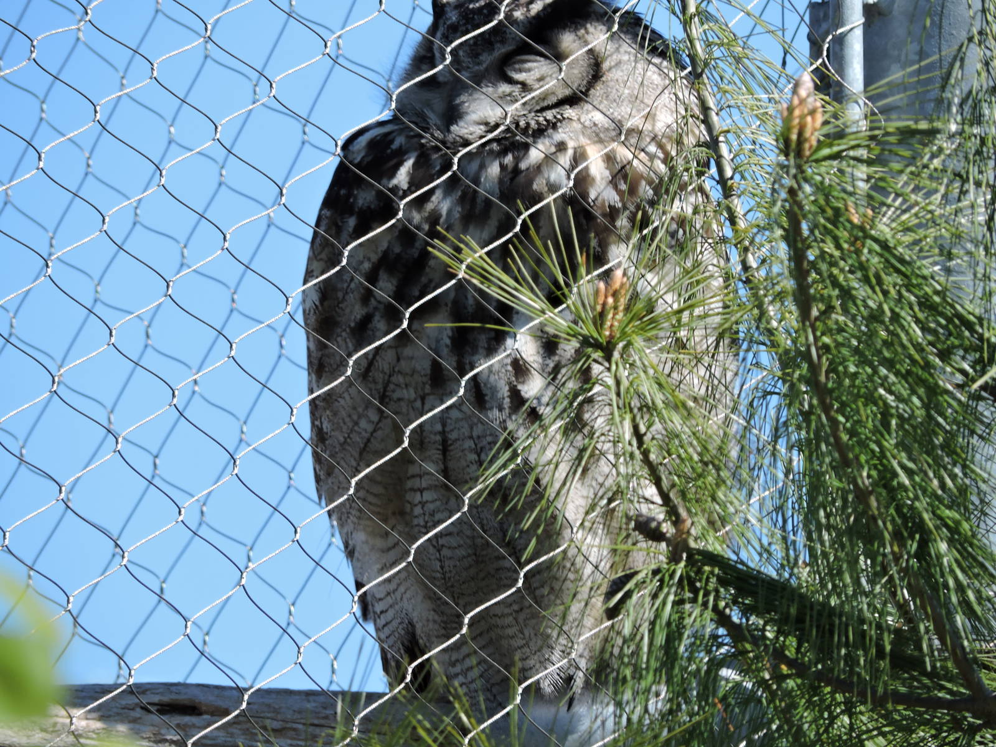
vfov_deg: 2.1
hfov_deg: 2.8
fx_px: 20141
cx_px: 498
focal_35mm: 700
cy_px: 374
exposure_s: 1/400
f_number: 5
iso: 110
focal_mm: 124.9
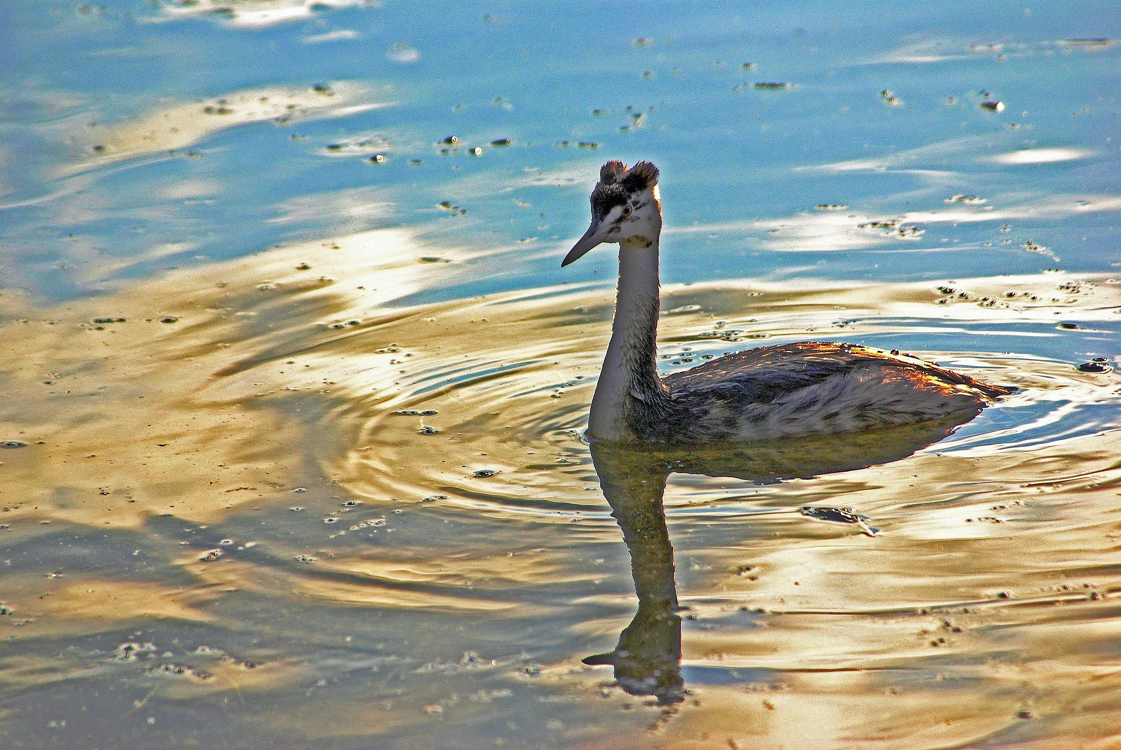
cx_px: 560
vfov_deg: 3.7
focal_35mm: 375
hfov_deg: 5.5
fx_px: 11690
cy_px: 375
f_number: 7.1
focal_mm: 250
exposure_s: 1/400
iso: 100
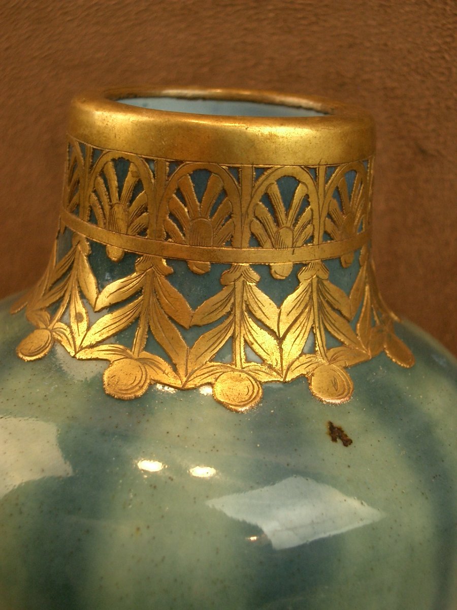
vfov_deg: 38.9
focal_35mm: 49
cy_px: 305
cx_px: 228
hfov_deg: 29.7
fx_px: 863
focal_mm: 8.2
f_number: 3.1
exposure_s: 1/50
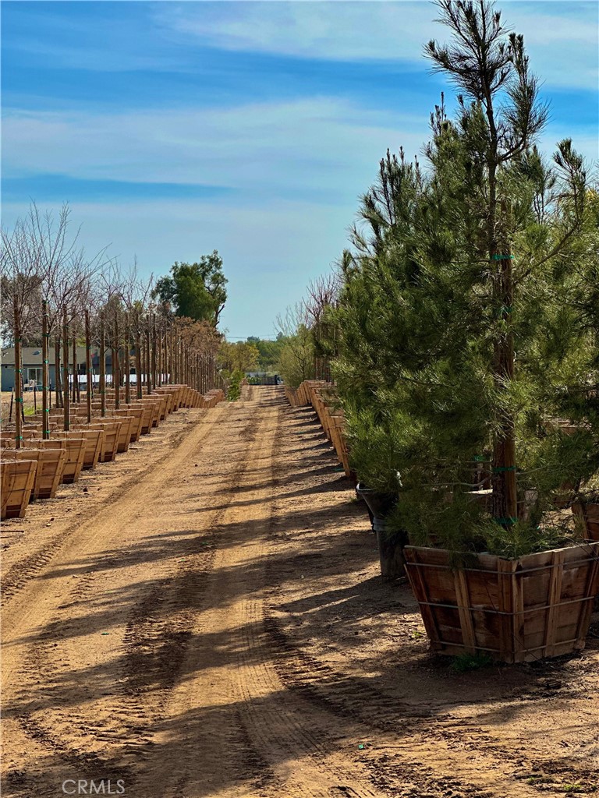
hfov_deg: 19.1
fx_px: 1777
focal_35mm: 77
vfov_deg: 25.3
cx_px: 300
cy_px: 399
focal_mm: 9
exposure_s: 1/1783
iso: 32
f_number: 2.8
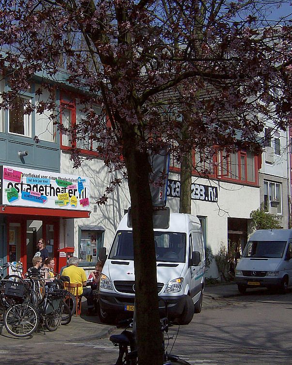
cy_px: 183
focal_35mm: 61
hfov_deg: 24.7
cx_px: 77
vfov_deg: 31.0
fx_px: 659
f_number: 5.1
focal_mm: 7.7
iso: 100
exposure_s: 1/1152
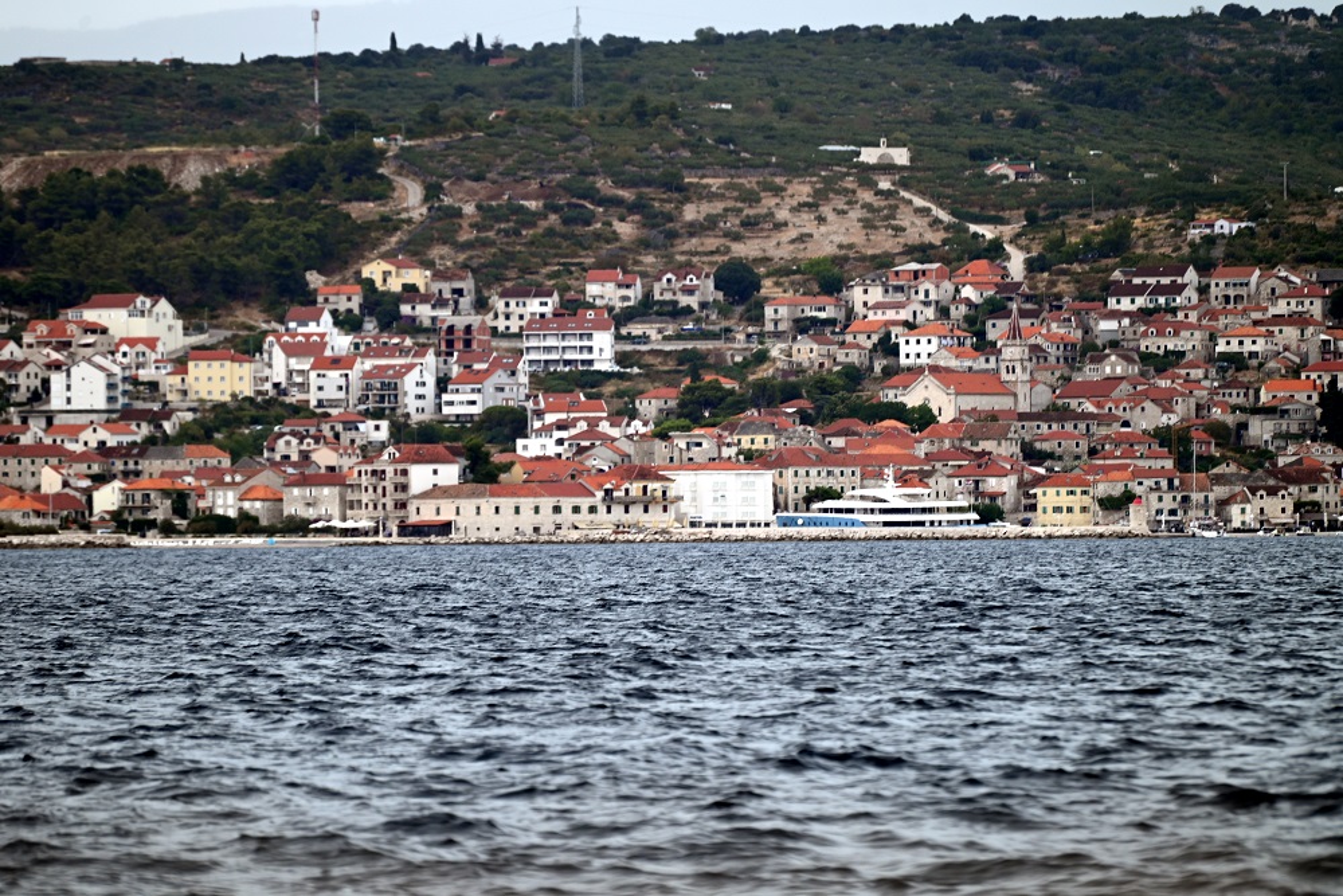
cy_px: 448
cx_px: 672
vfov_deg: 4.6
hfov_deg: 6.9
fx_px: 11193
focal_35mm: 300
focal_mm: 300
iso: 200
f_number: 5.6
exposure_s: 1/320
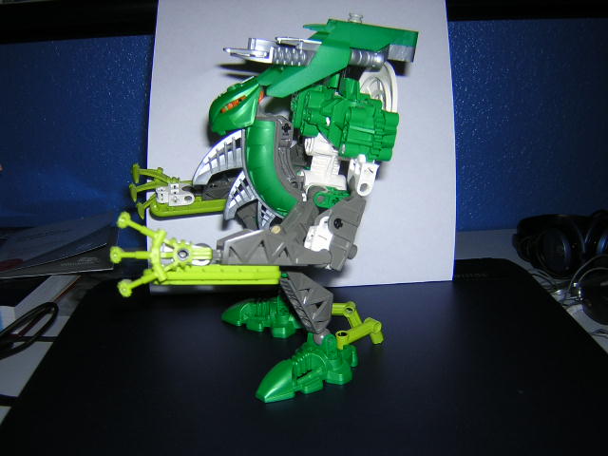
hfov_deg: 51.4
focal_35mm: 36
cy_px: 228
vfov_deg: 39.7
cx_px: 304
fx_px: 632
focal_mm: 4.7
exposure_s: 1/60.1
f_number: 2.6
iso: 100
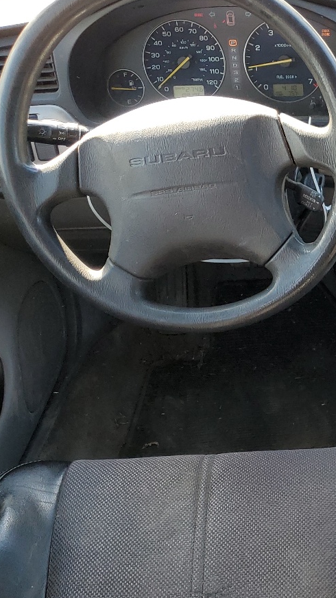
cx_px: 443
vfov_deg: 39.7
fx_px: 824
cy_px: 357
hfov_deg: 20.9
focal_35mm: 52
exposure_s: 1/169
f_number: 1.5
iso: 50
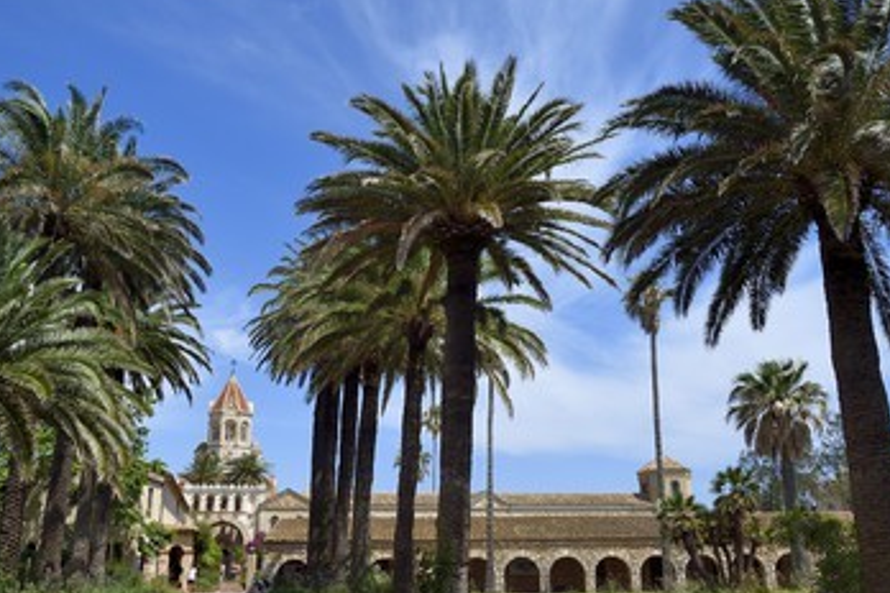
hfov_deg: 54.4
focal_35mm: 35
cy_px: 325
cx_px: 435
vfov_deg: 37.8
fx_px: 865
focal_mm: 29
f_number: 16
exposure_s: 1/250
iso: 200
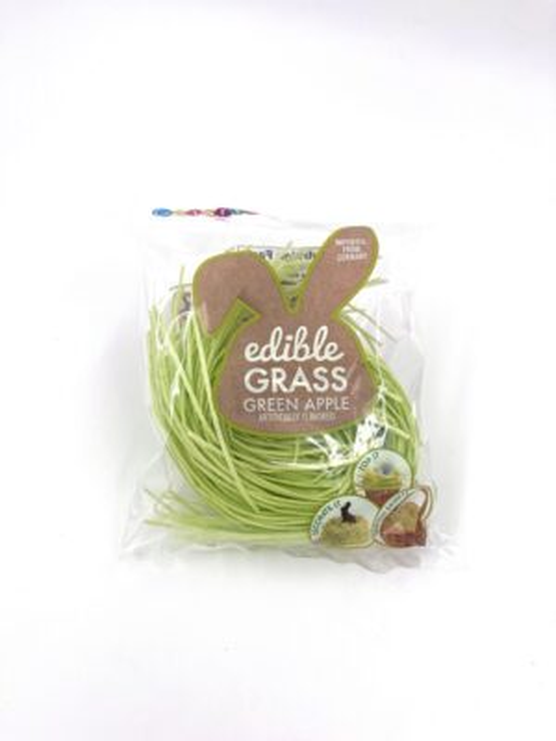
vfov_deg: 67.3
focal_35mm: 26
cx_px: 278
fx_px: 557
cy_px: 370
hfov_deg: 53.1
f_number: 1.6
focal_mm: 5.1
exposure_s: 1/885
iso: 50
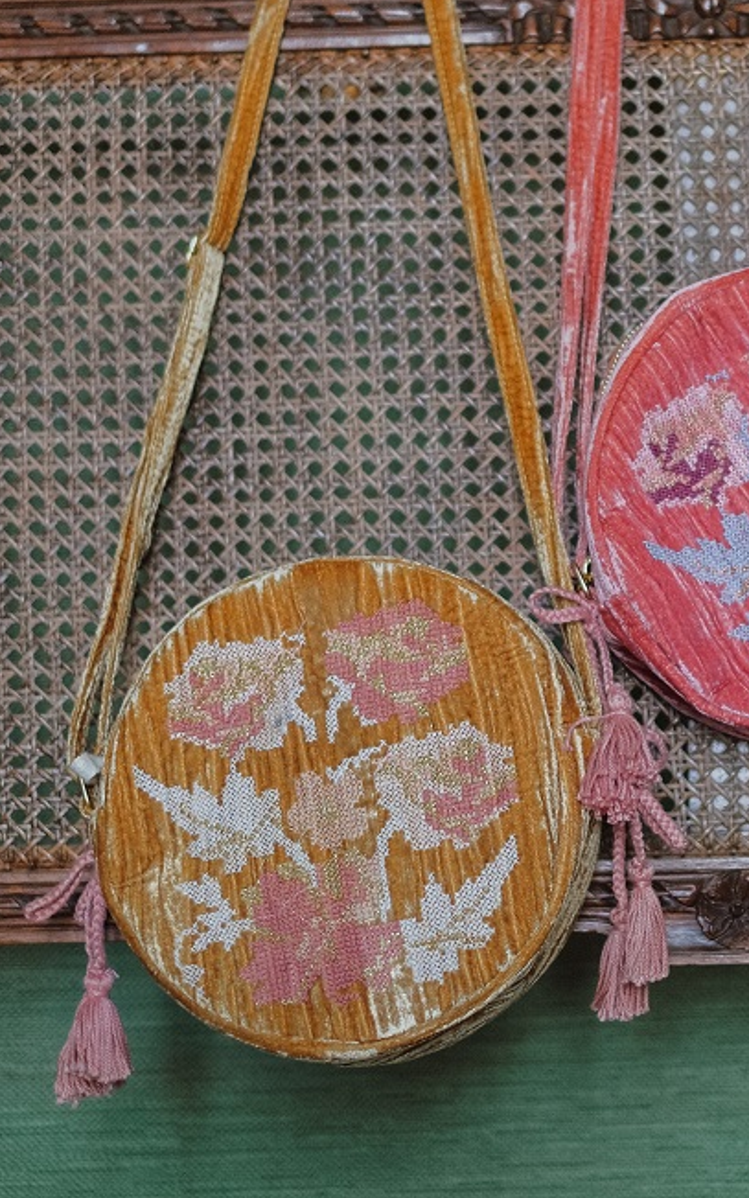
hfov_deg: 15.6
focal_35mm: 83
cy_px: 423
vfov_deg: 24.8
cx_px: 582
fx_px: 2710
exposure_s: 1/100
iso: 500
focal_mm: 35
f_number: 1.6
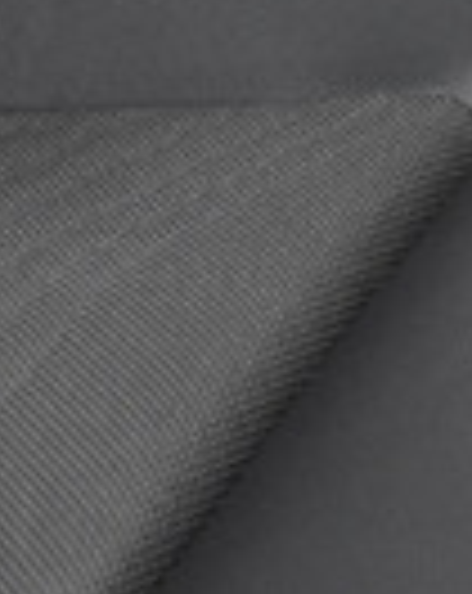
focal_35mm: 219
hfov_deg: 6.9
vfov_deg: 8.2
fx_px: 3837
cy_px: -763
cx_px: -382
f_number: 2.8
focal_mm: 20
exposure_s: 1/30
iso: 4000
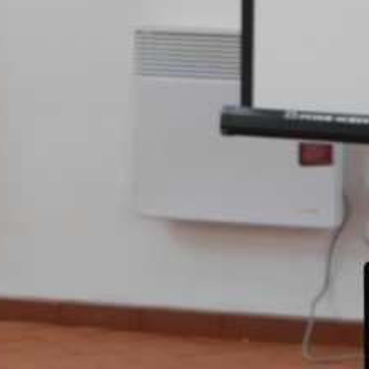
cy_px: -93
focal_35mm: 264
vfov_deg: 6.6
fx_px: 3184
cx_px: 43
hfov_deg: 6.6
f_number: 4.5
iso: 1600
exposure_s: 1/80
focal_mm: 34
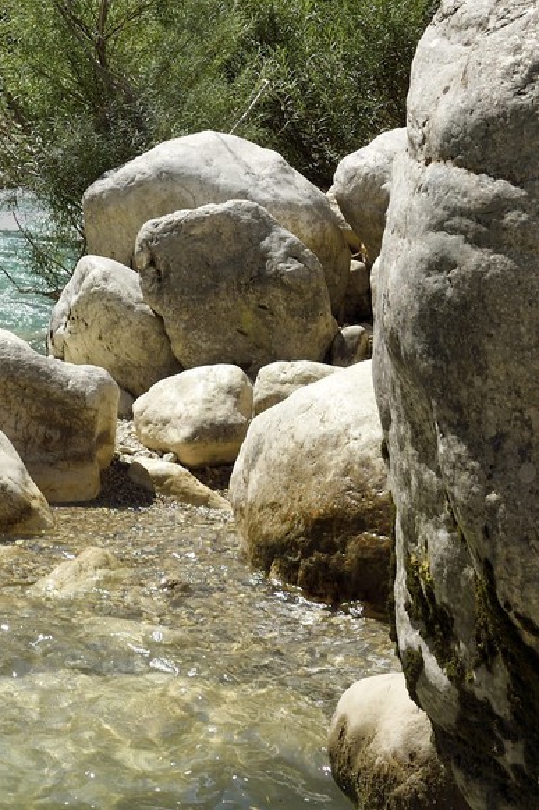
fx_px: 1485
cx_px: -157
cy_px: -170
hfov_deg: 19.1
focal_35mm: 66
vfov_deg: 26.9
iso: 200
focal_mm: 24
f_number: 16
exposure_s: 1/160
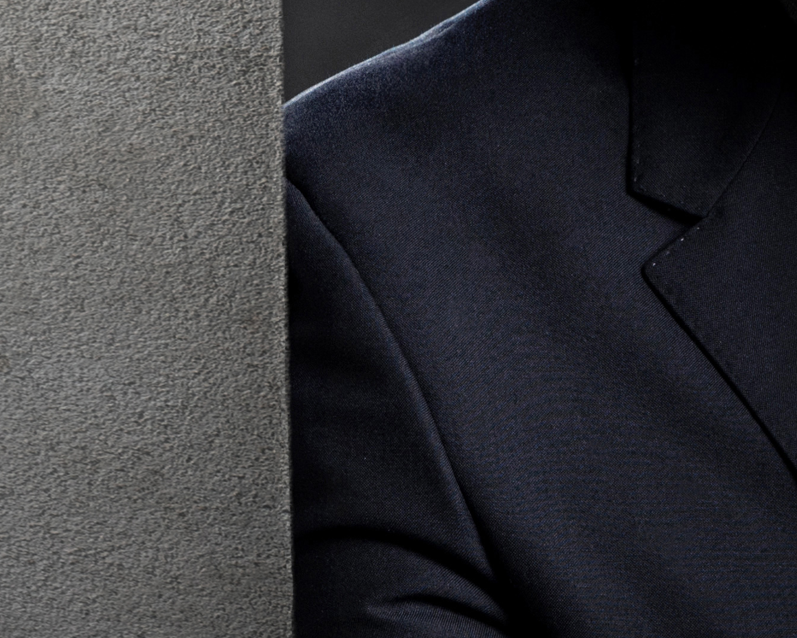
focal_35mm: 725
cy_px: 309
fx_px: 17105
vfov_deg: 2.1
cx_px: 499
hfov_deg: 2.7
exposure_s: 1/200
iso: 200
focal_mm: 130
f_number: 9
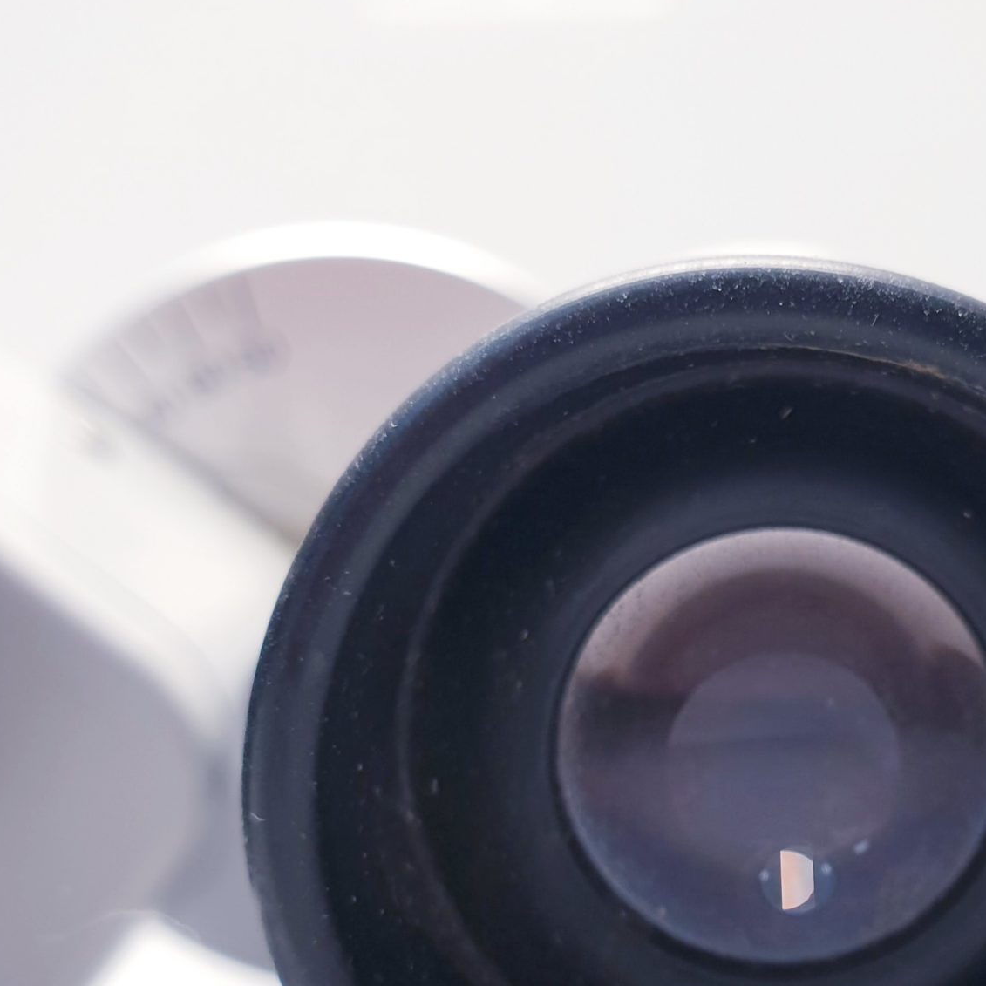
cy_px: 798
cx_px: 799
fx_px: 1676
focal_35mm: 52
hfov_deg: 31.9
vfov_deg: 31.9
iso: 64
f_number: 2.4
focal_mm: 4.3
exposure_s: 1/50
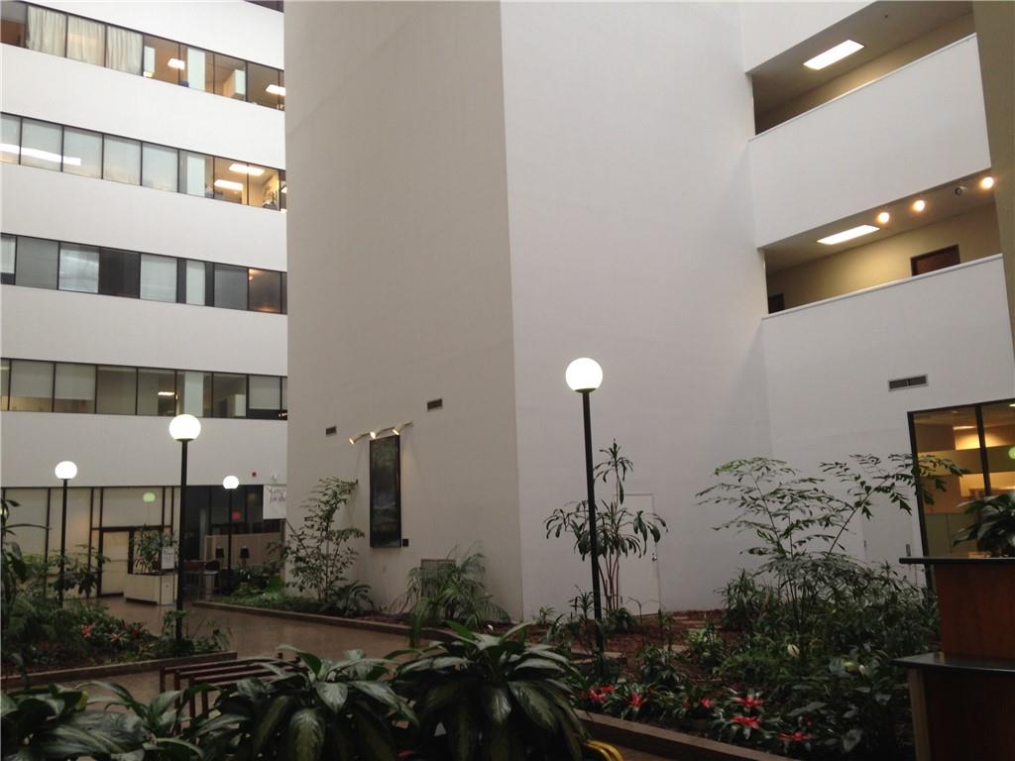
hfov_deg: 55.4
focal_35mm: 33
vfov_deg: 42.9
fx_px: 968
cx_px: 508
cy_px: 380
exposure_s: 1/24
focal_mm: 4.12
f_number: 2.4
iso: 50
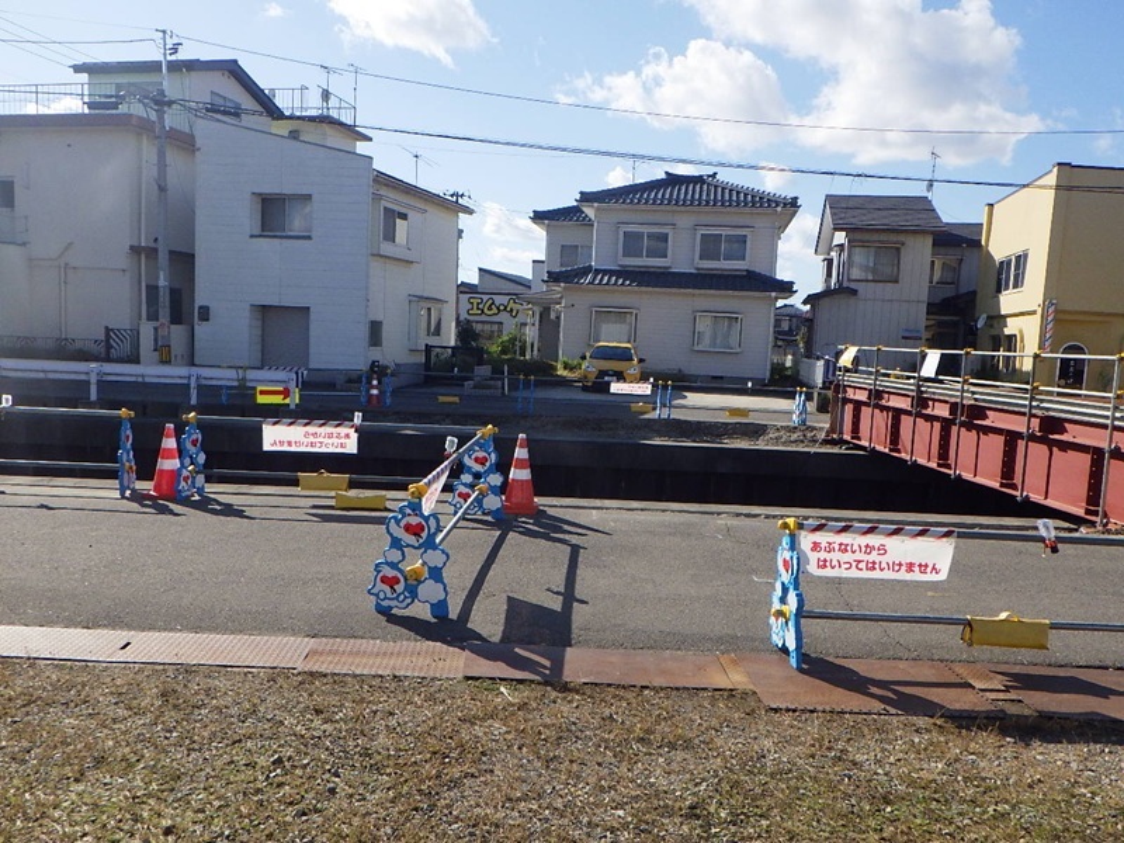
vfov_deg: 49.7
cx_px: 562
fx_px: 909
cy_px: 422
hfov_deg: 63.4
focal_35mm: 28
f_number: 4.2
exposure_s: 1/1500
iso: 250
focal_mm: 5
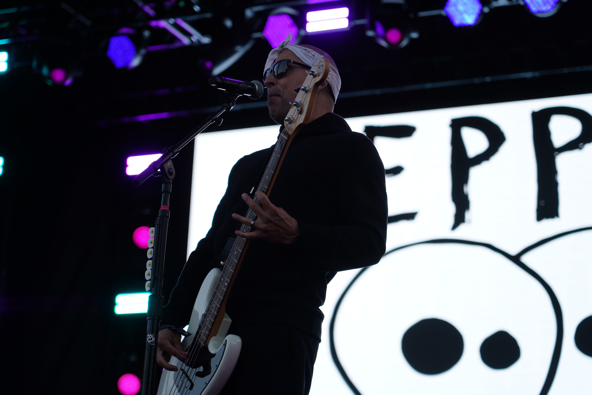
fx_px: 1727
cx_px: 296
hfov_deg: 19.5
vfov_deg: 13.0
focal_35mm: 105
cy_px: 198
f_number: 4.5
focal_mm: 105
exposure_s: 1/160
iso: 100
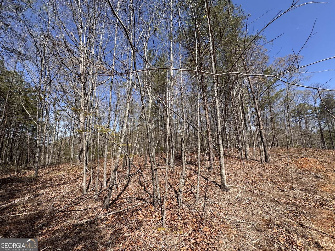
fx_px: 135
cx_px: 168
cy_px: 126
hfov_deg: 102.1
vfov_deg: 85.7
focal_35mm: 14
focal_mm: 2.22
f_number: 2.2
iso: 40
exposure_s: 1/1160
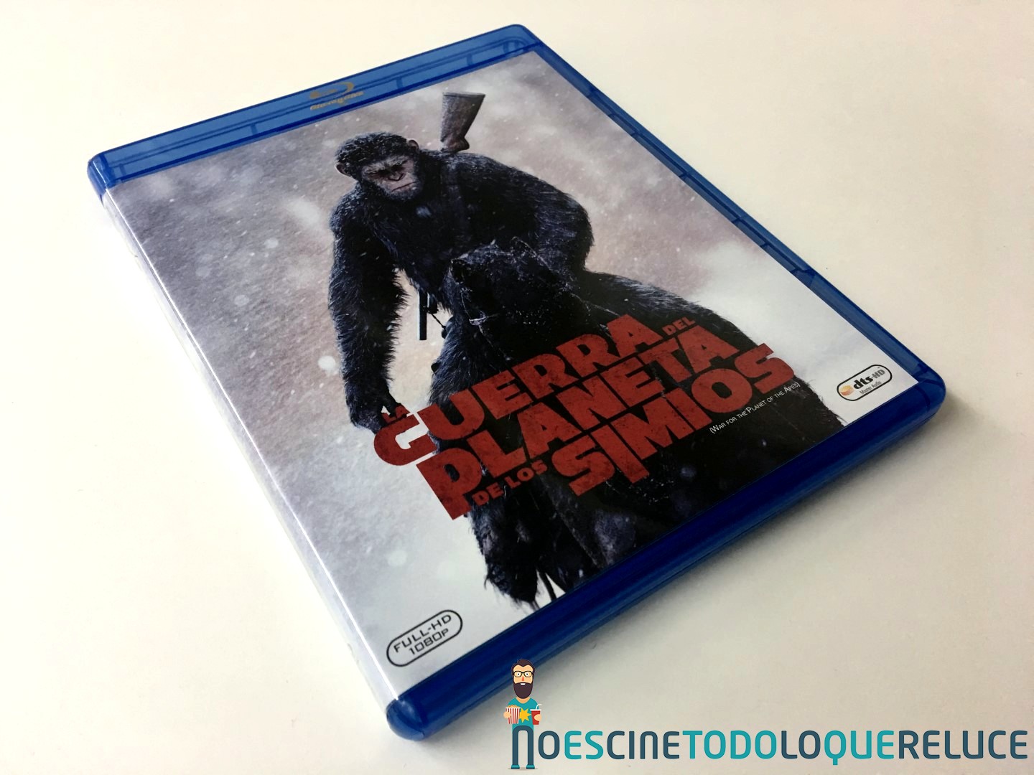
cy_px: 388
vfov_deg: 48.2
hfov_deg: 61.7
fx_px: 866
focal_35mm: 29
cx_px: 517
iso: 50
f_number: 2.2
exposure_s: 1/17
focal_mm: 4.15
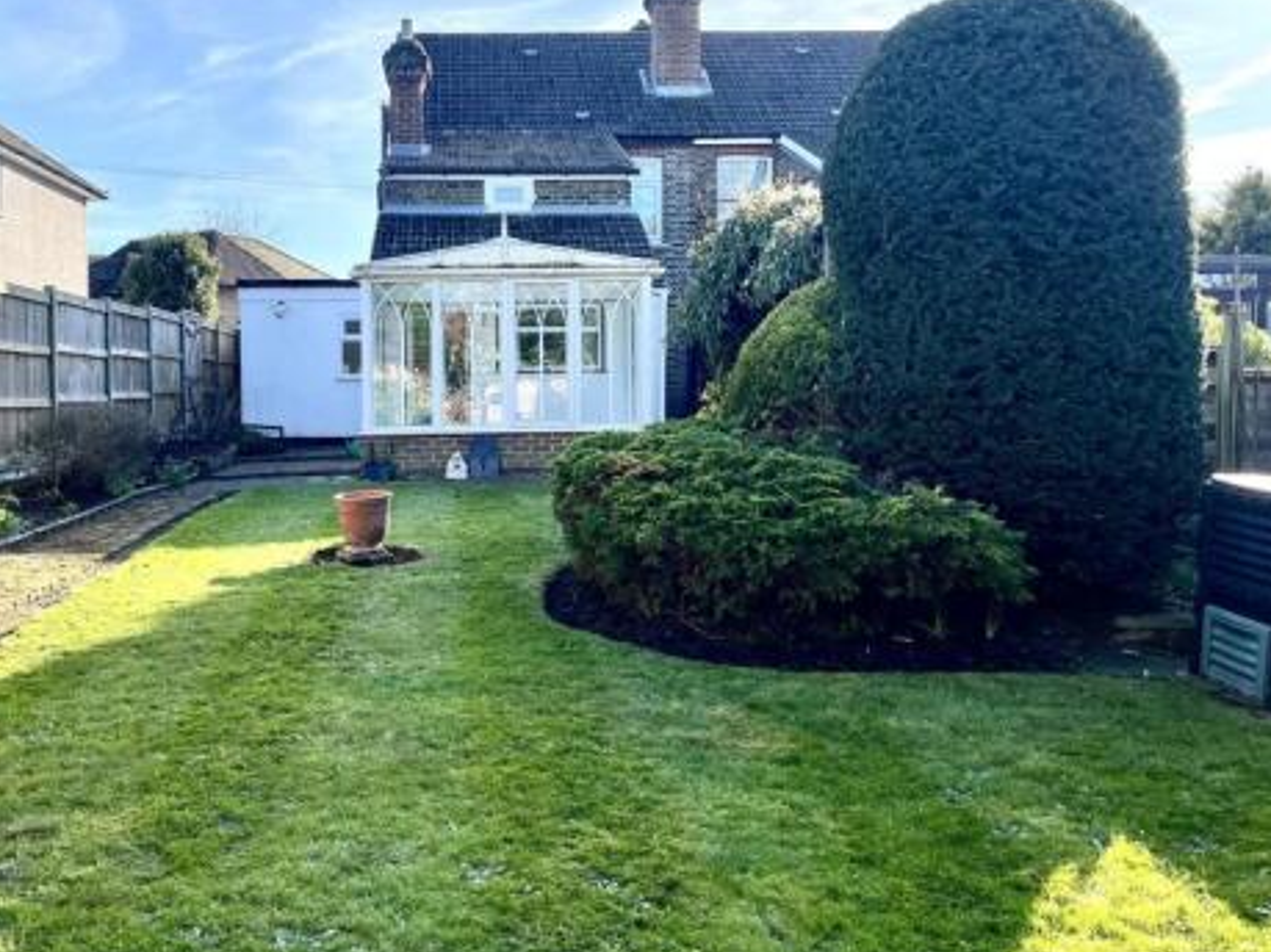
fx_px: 1211
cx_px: 494
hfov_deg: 54.9
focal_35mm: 33
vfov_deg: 42.8
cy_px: 394
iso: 50
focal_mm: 5.1
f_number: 1.6
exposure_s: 1/1536
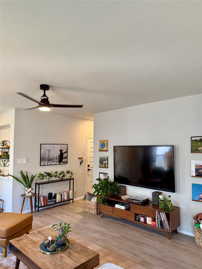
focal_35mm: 24
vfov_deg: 71.6
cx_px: 101
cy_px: 134
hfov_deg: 56.8
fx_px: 187
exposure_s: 1/60
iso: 200
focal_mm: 6.76
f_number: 1.78
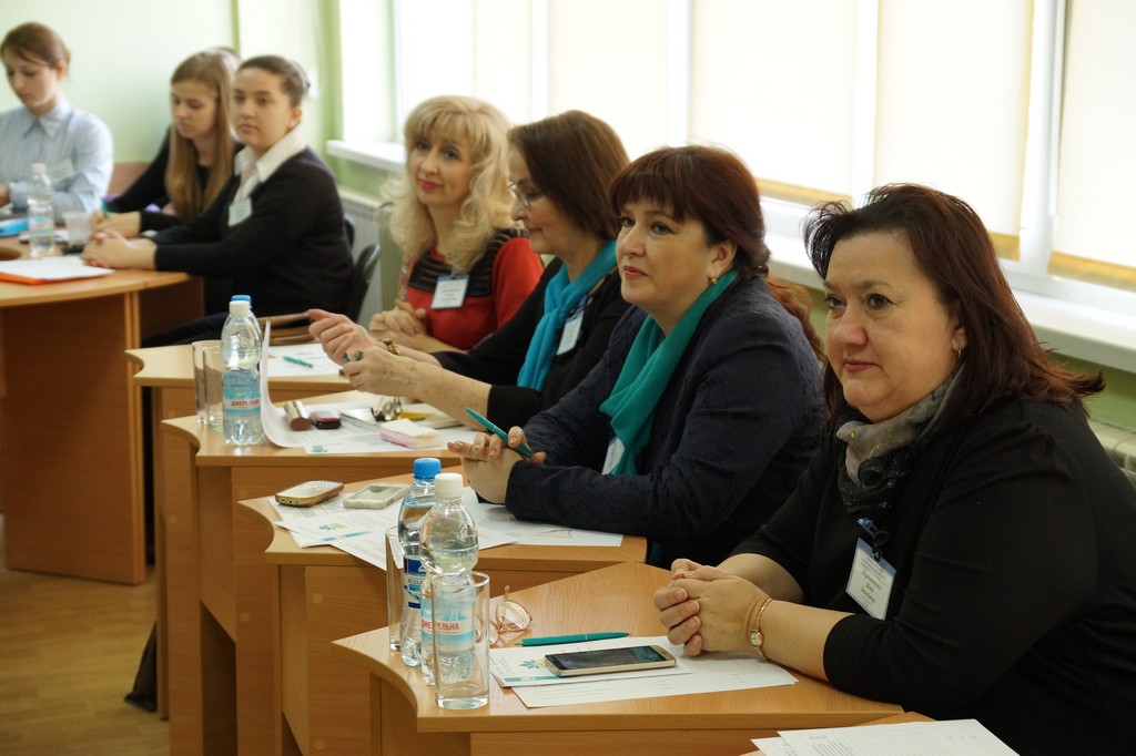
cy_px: 378
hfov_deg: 27.0
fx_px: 2366
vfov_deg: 18.2
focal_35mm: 75
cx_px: 568
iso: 800
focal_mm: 50
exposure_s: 1/80
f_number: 5
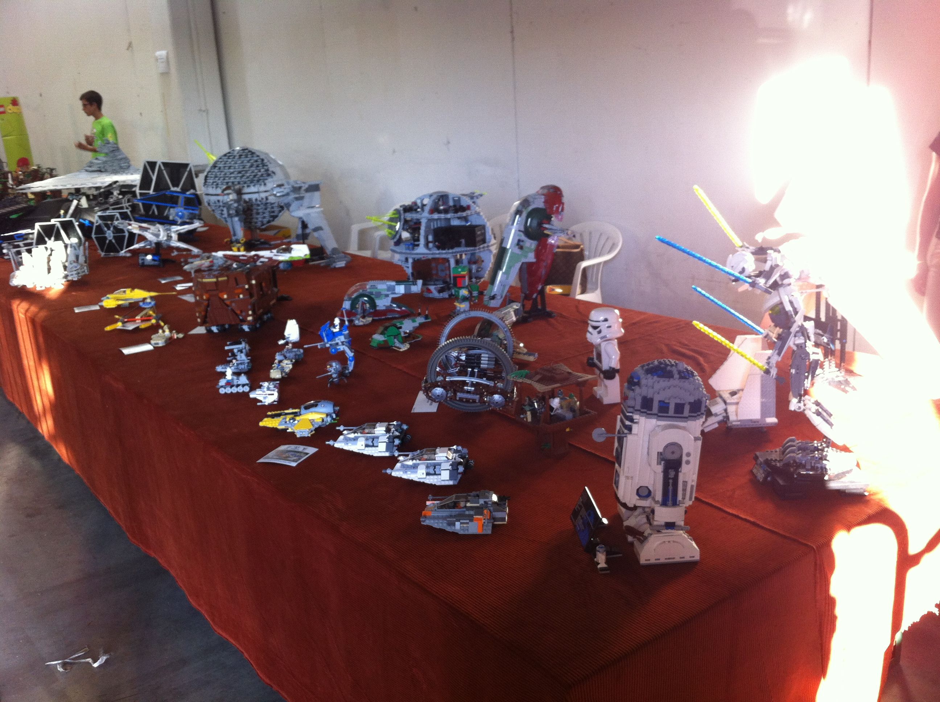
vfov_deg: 40.6
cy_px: 351
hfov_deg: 52.7
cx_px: 470
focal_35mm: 35
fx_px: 949
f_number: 2.8
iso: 100
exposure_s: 1/17
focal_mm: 3.85
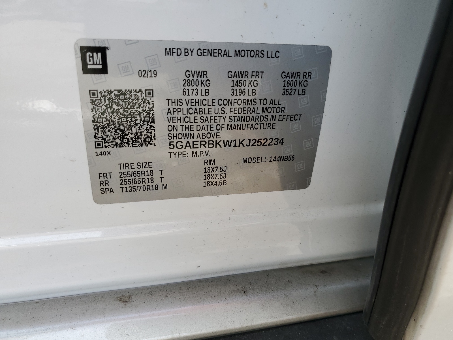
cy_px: 170
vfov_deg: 53.1
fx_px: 340
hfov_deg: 67.3
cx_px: 226
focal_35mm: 26
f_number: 1.5
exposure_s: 1/500
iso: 50
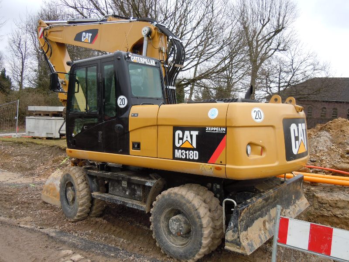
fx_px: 302
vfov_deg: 46.8
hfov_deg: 60.0
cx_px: 174
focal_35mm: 30
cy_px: 131
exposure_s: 1/60
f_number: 3.5
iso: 100
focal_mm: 5.4
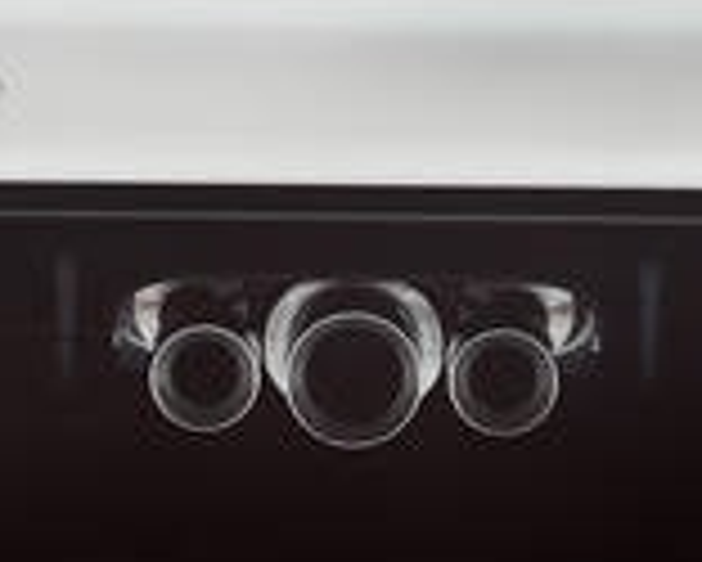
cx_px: 148
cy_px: -405
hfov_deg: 5.5
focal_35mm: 349
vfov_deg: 4.4
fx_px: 7256
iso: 800
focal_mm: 43
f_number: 4
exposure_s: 1/400
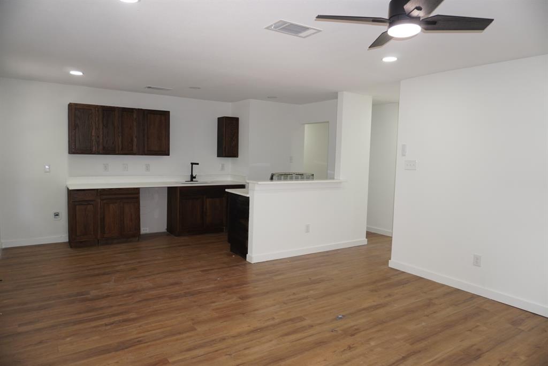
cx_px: 274
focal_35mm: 24
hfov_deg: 73.7
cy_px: 183
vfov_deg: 53.2
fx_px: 366
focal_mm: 16
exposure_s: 1/60
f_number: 3.5
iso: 250
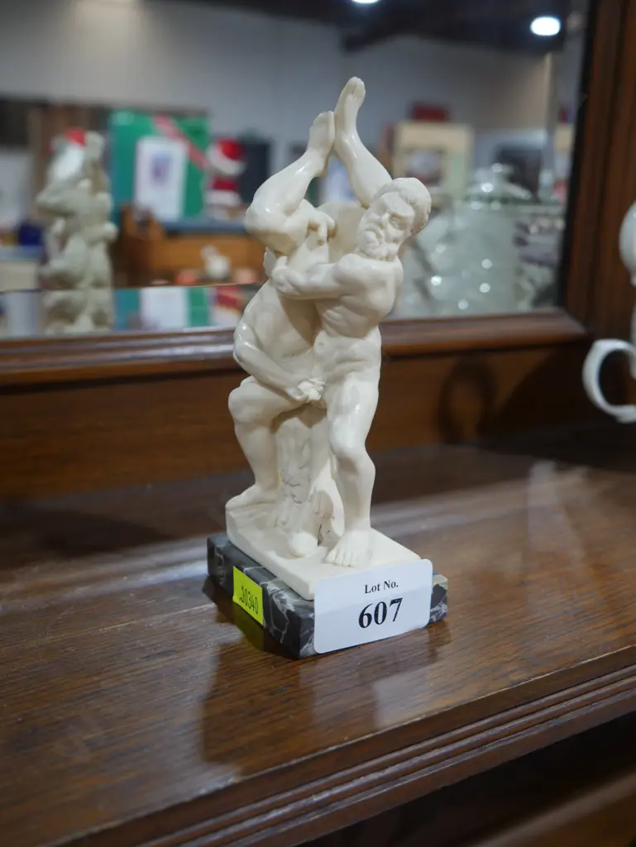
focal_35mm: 32
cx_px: 318
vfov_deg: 56.8
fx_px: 783
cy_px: 424
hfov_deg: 44.2
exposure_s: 1/60
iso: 400
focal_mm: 16
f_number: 3.6
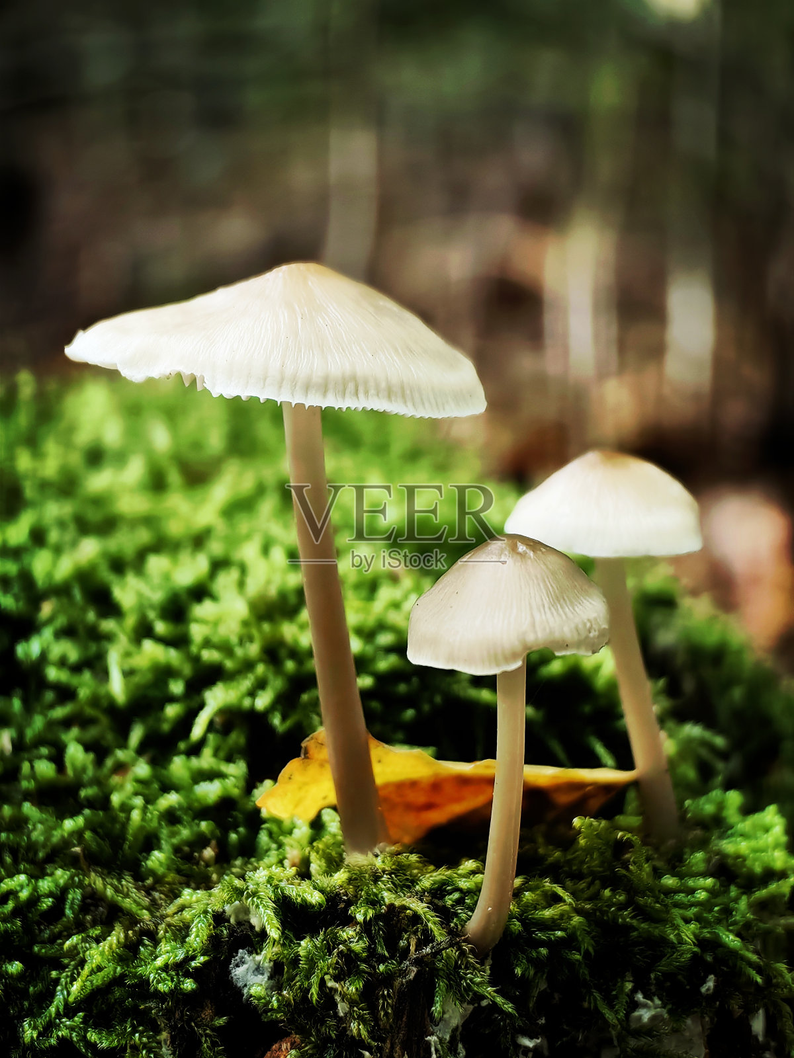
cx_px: 397
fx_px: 2905
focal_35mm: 95
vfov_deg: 20.7
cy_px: 529
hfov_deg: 15.6
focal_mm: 14.55
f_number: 2.1
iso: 200
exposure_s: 1/50
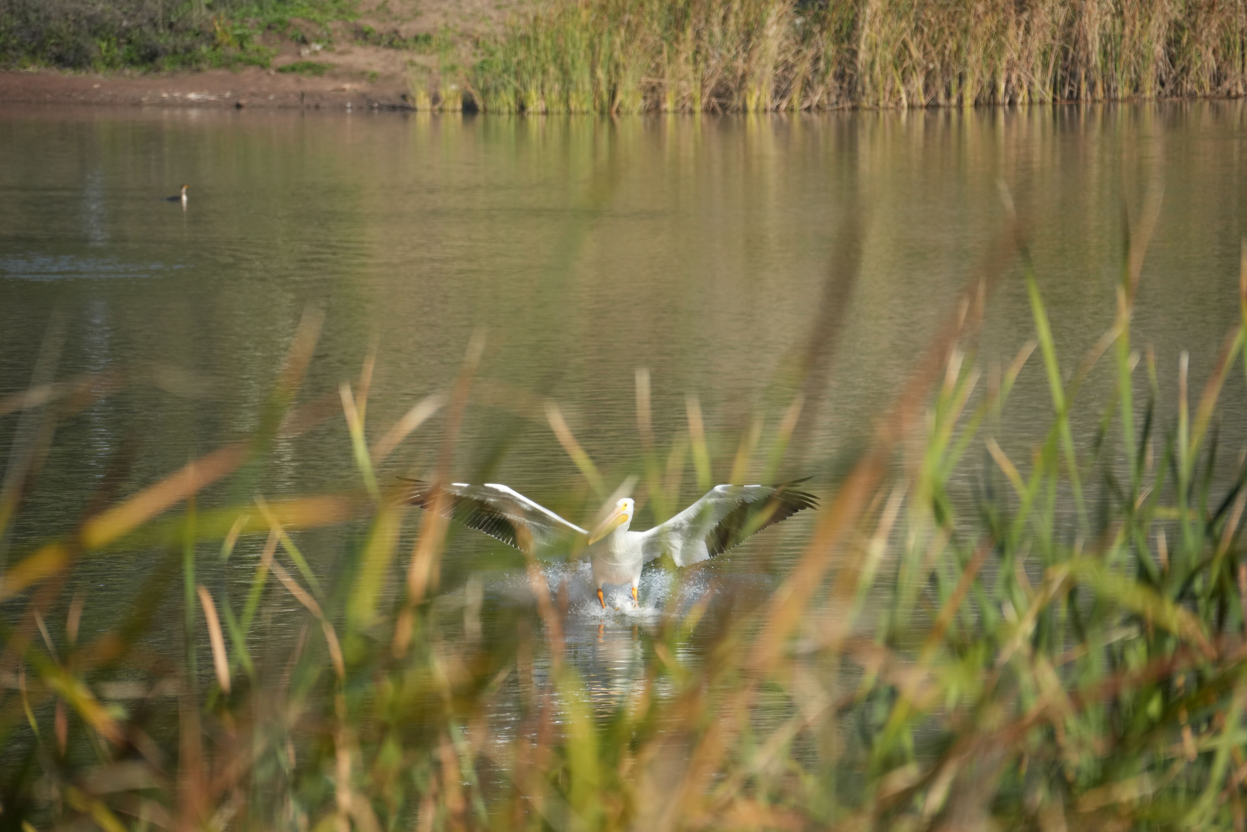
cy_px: 416
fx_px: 10391
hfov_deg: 6.9
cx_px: 624
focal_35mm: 300
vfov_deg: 4.6
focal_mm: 300
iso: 640
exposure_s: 1/1250
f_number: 7.1
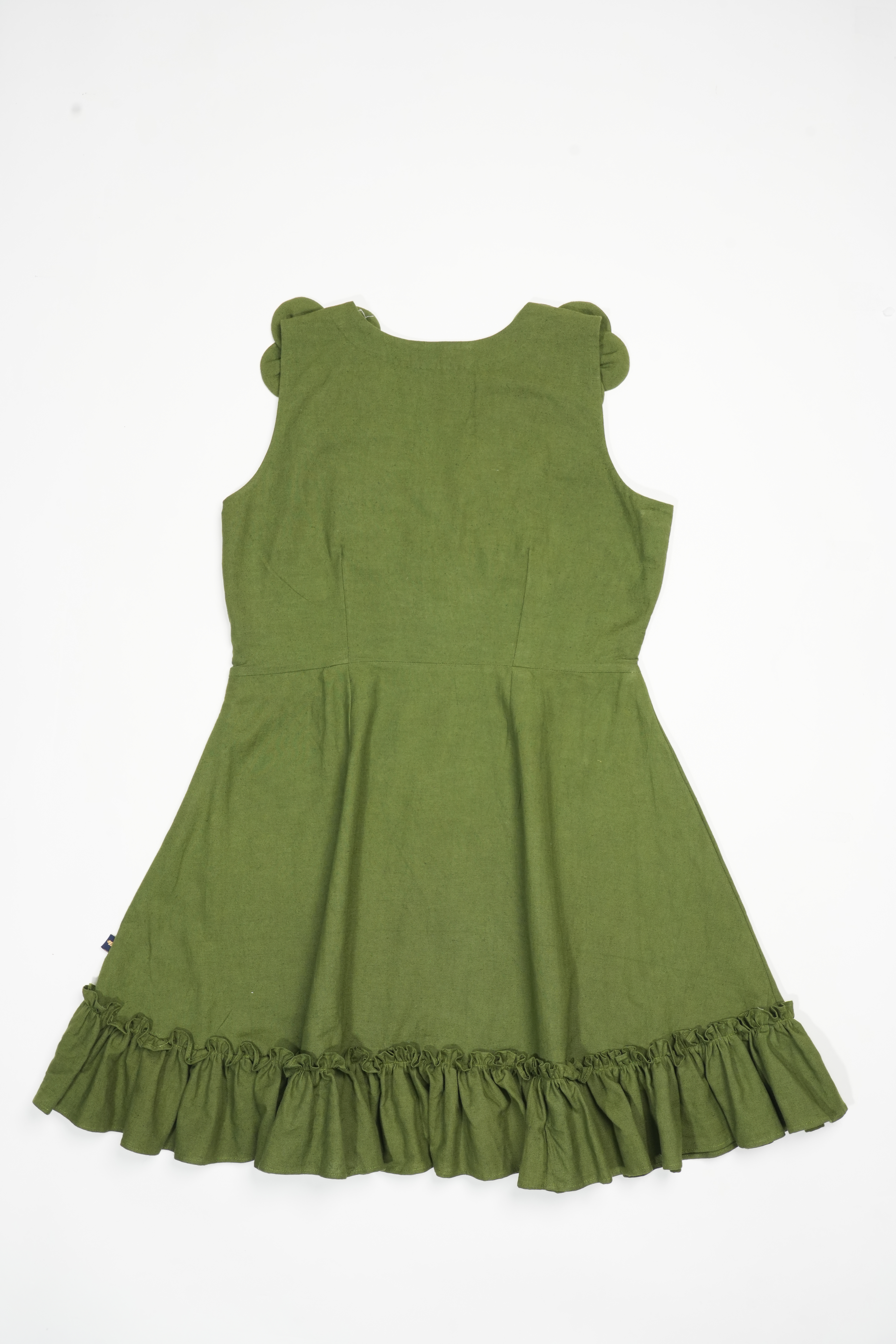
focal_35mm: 37
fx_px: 1381
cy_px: 672
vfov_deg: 51.9
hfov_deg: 35.9
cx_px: 448
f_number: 10
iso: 800
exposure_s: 1/50
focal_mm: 37
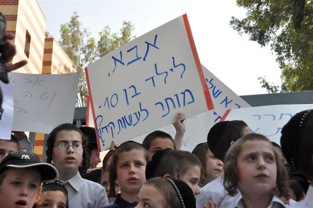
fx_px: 417
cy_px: 104
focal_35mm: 48
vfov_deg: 28.0
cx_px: 156
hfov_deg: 41.2
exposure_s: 1/250
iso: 200
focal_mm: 32
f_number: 8
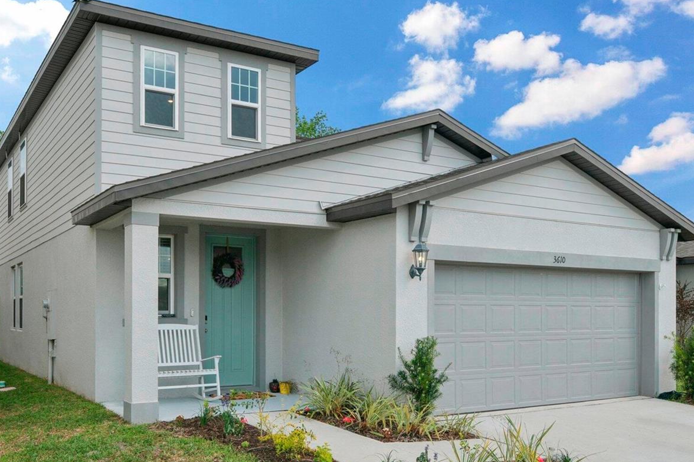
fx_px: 655
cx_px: 307
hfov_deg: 55.7
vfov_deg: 38.5
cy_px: 303
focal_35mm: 34
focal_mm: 25
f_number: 11
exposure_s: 1/500
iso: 400
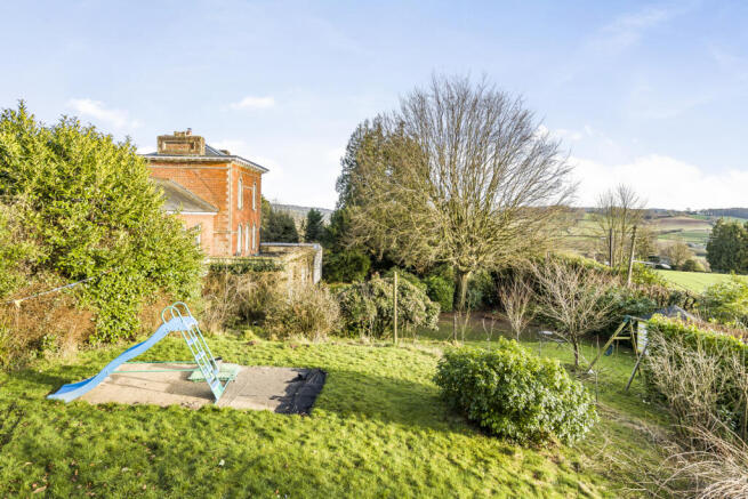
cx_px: 374
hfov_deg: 90.0
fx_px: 374
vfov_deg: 67.4
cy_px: 250
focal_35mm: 18
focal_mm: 12
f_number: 4.5
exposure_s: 1/320
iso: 400
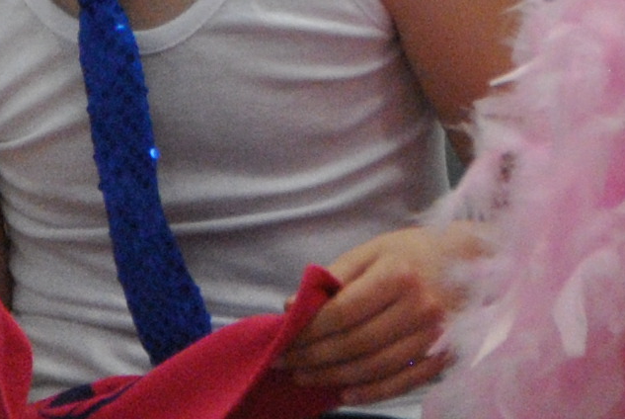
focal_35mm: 1120
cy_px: -95
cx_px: 228
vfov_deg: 1.2
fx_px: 19471
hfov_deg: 1.8
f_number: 5.6
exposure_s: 1/125
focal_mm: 122
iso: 800
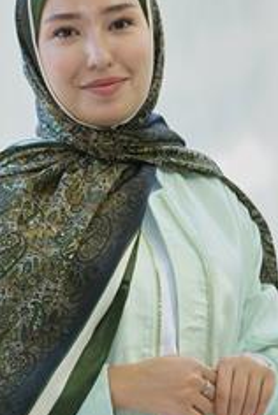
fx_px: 3222
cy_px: 258
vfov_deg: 7.4
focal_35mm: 279
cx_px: 74
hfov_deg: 4.9
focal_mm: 142
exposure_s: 1/125
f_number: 5
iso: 500
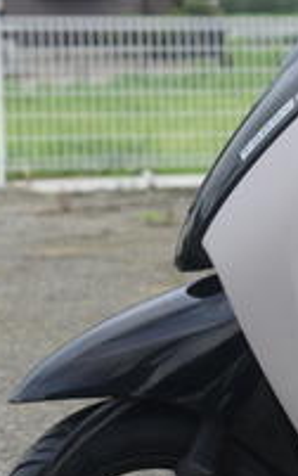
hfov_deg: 7.7
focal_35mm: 162
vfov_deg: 12.9
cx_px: 650
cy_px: 181
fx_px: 2101
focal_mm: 50
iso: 100
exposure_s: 1/160
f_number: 5.6
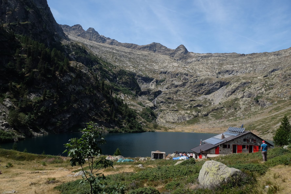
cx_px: 146
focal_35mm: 27
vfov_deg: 47.9
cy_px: 97
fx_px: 218
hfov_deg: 67.4
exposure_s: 1/50
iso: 200
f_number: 13
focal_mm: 18
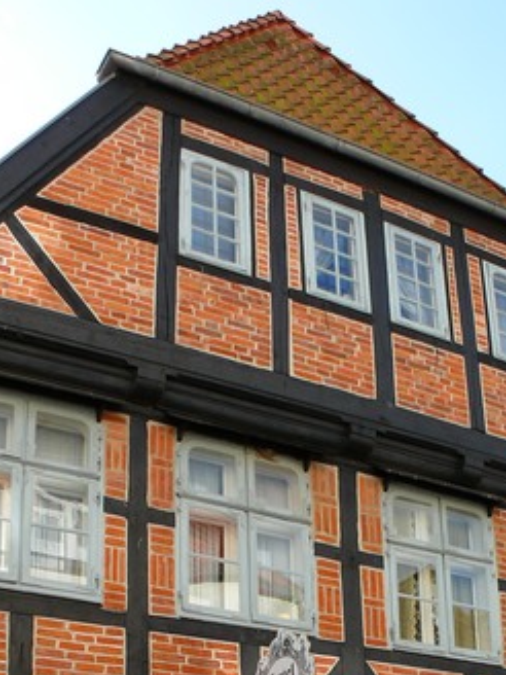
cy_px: 737
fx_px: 1559
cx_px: 276
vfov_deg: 23.0
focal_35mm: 80
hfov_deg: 18.4
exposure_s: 1/200
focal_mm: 7.4
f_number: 5
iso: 100
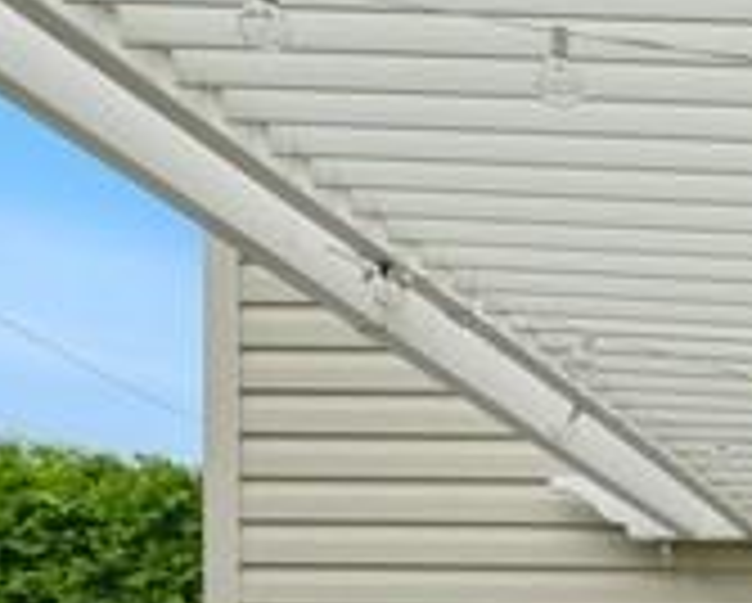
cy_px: 1004
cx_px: 1405
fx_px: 2028
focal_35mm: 91
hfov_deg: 16.9
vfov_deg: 15.2
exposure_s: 1/500
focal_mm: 18
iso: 400
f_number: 11
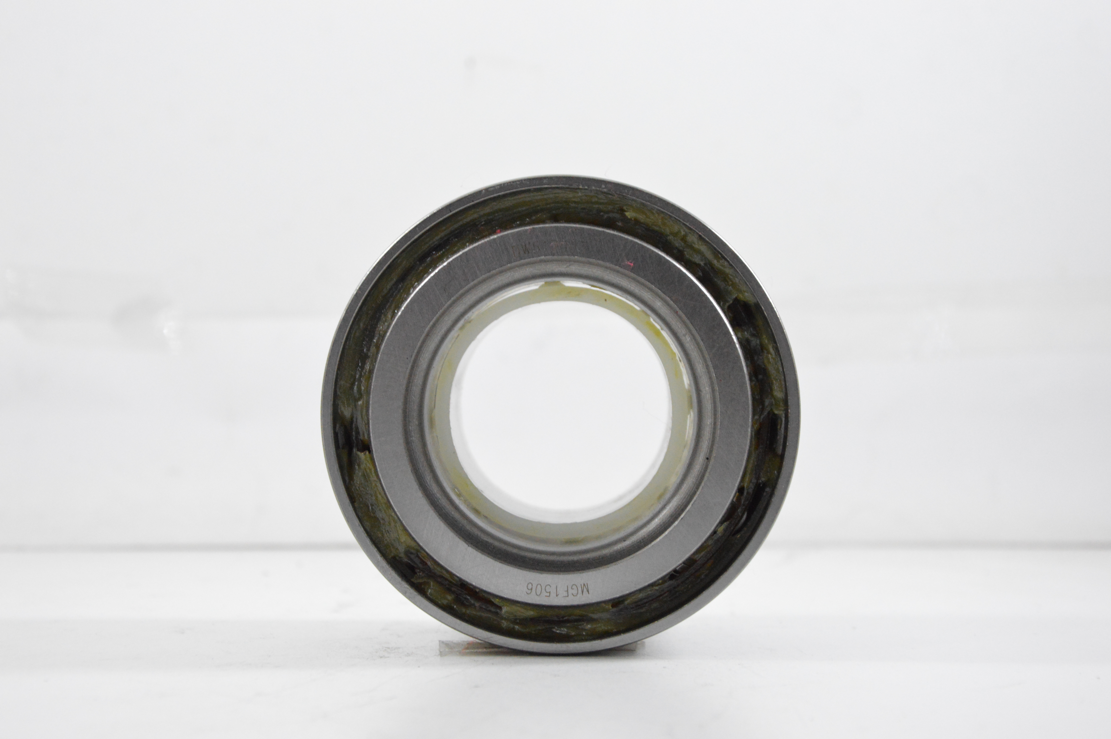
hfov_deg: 26.0
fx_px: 2405
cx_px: 556
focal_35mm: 78
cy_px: 370
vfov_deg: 17.5
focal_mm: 52
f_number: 7.1
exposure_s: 1/100
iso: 3200
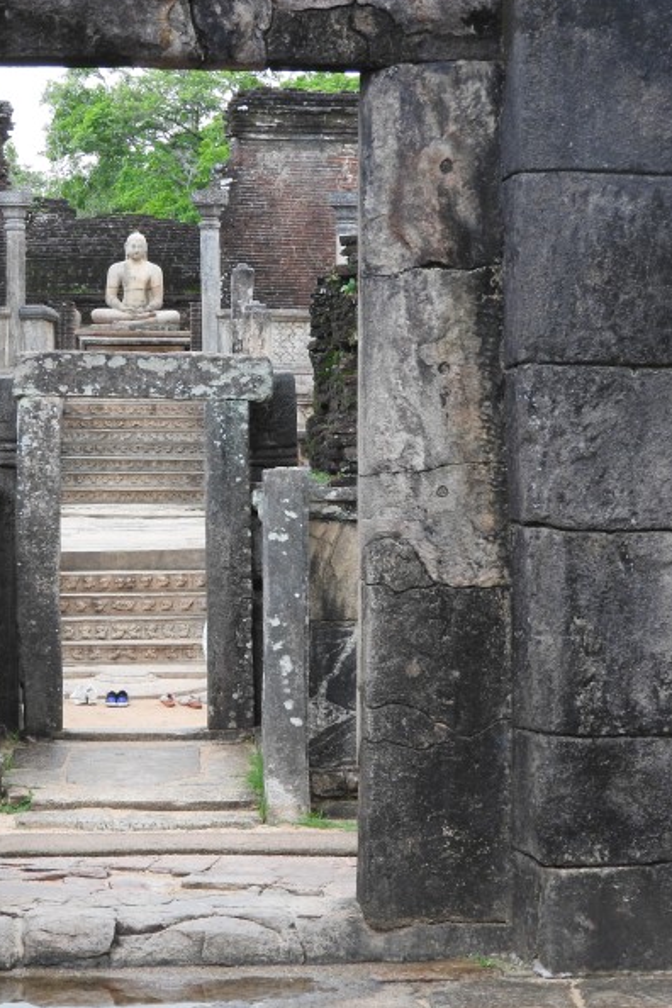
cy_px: 504
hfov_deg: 13.9
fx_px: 2744
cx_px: 209
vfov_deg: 20.8
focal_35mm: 98
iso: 200
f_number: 4.5
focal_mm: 12.5
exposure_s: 1/30
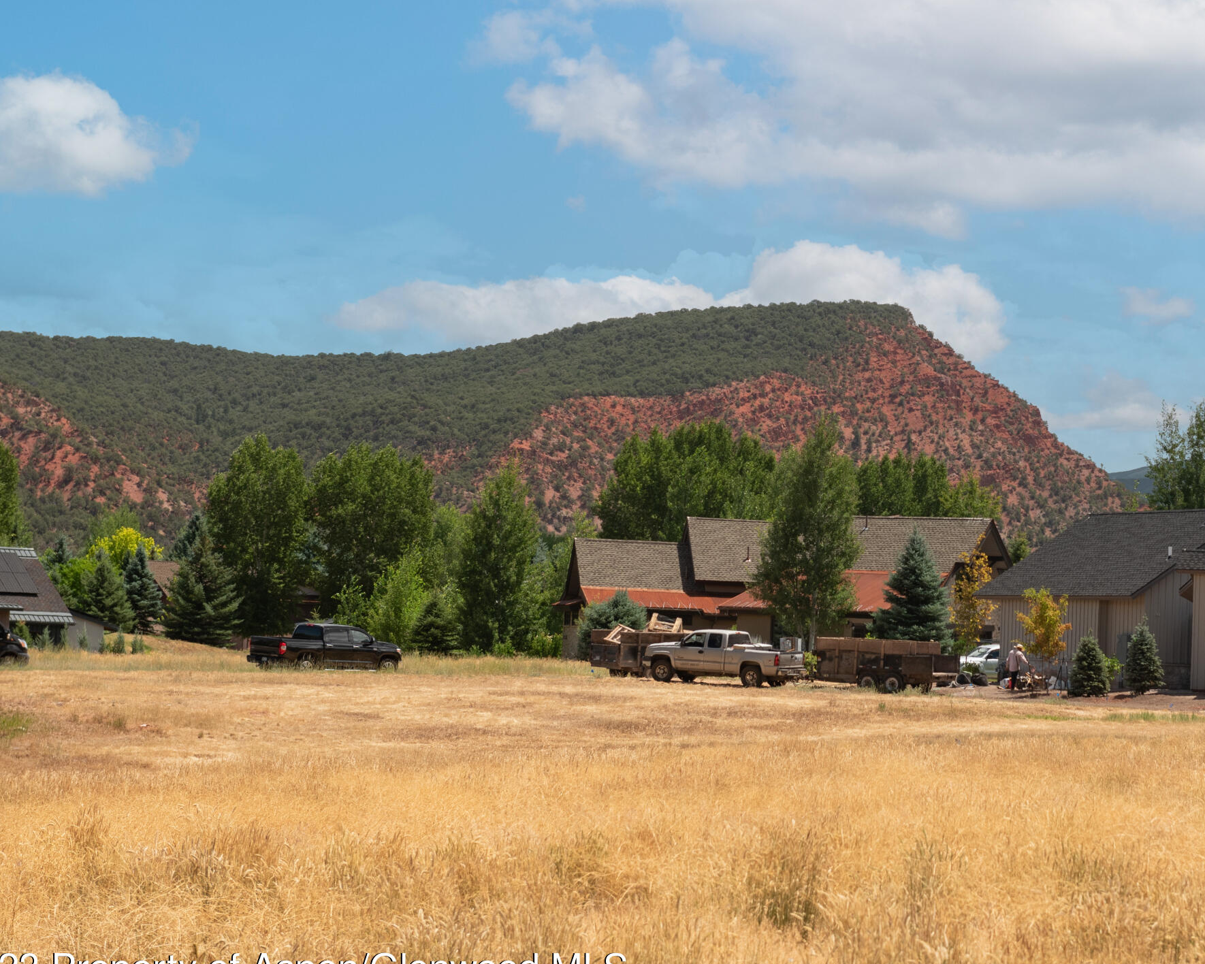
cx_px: 945
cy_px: 349
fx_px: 3745
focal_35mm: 105
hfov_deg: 18.1
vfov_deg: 14.7
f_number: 7.1
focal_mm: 66
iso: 160
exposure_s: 1/320
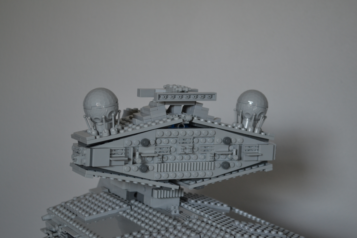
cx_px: 178
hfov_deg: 24.6
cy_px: 119
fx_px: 818
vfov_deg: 16.6
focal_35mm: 82
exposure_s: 1/20
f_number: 5.6
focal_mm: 55
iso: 400
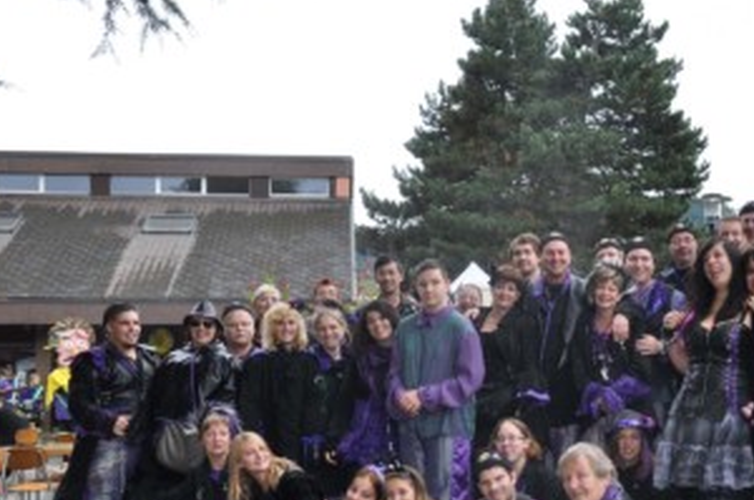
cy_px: 354
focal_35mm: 60
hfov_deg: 32.9
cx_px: 555
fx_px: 1255
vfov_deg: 22.4
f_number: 5.6
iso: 200
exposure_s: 1/125
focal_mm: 24
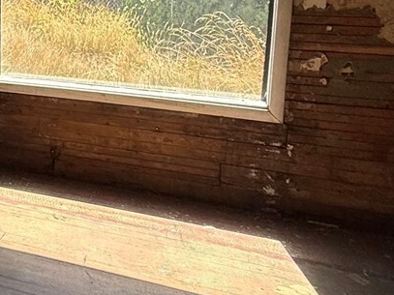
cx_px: -151
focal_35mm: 55
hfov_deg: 27.5
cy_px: 33
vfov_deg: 25.8
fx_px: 626
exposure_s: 1/338
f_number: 2.2
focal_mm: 2.22
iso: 50
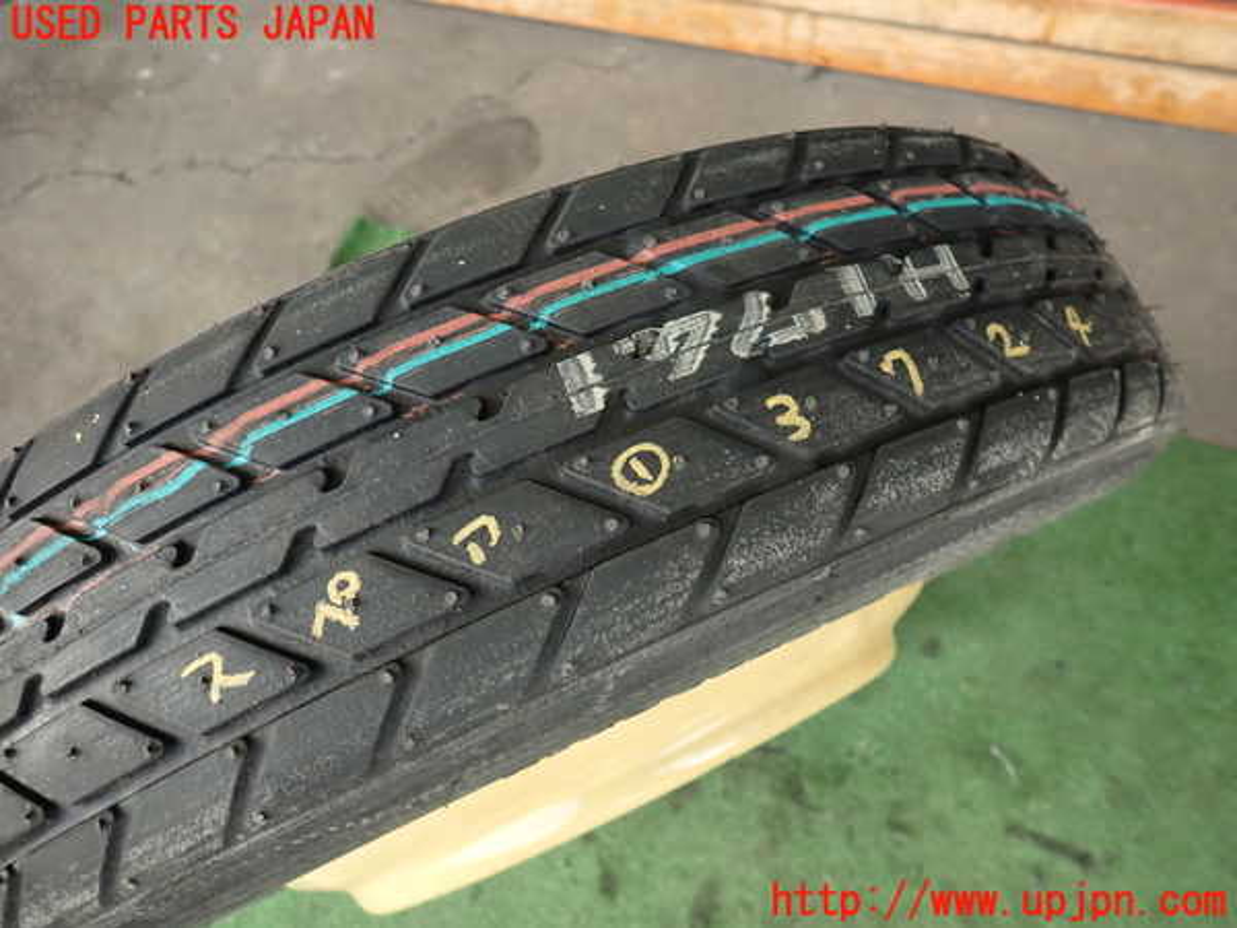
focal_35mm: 25
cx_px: 618
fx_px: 893
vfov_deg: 54.9
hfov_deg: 69.4
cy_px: 464
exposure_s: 1/100
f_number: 2
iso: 100
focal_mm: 4.5
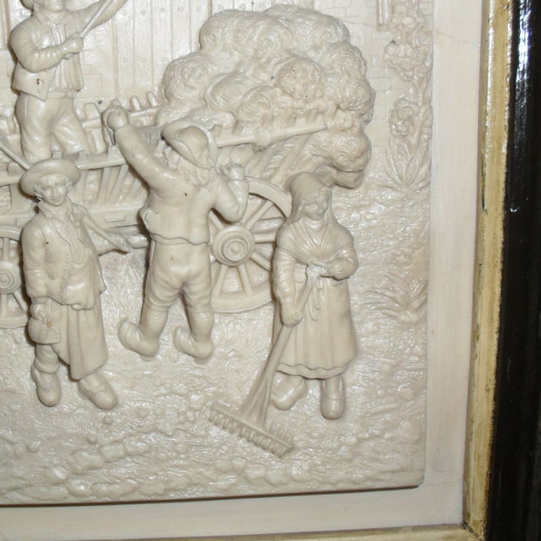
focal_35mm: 50
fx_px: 884
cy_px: 257
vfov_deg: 34.0
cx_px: 205
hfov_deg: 33.9
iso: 200
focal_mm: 6.3
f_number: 3.2
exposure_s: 1/45
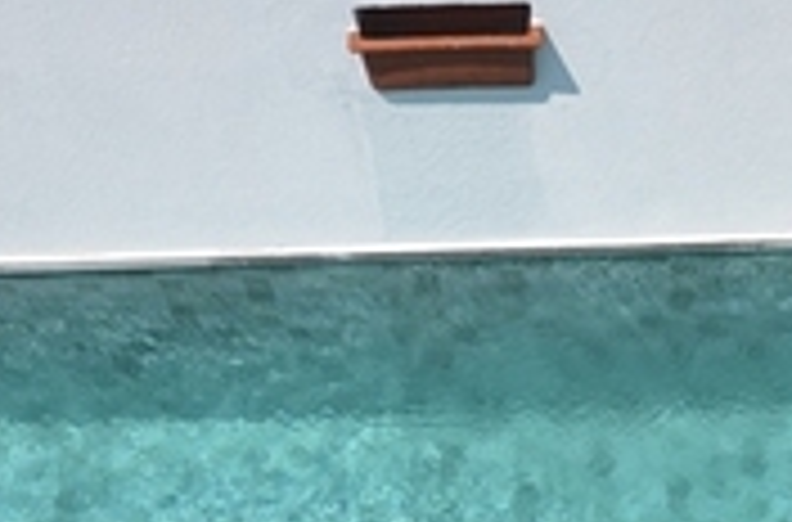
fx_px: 1492
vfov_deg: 18.0
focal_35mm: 68
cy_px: 752
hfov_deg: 29.3
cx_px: 592
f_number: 9
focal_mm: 11
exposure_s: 1/400
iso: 100
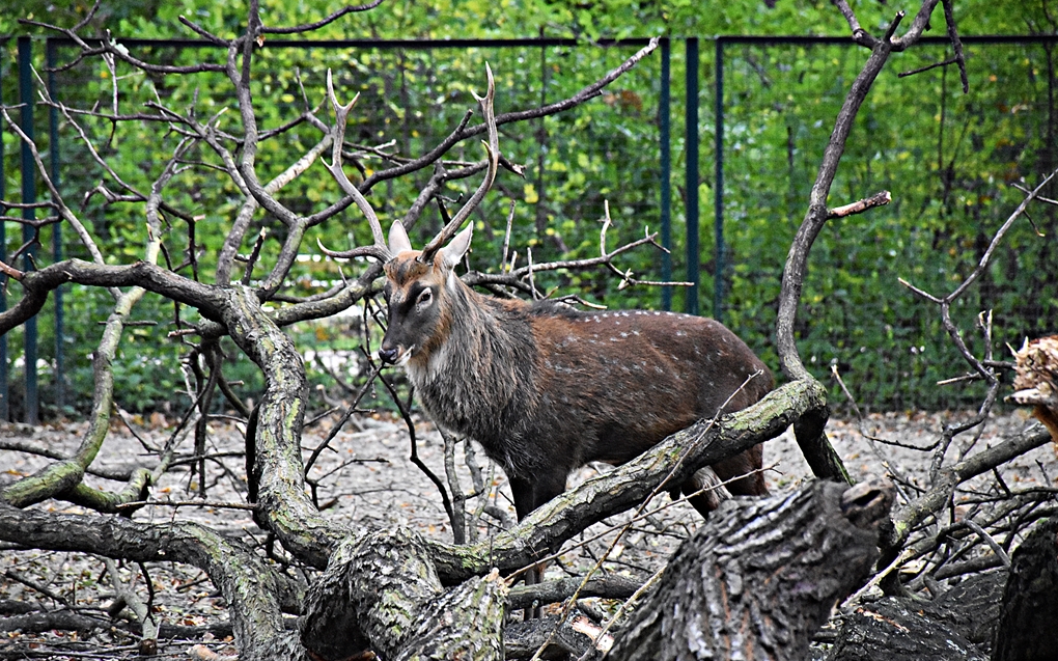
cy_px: 340
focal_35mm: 215
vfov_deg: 6.1
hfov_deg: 9.8
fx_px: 6198
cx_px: 529
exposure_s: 1/500
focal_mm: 140
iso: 8000
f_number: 5.6
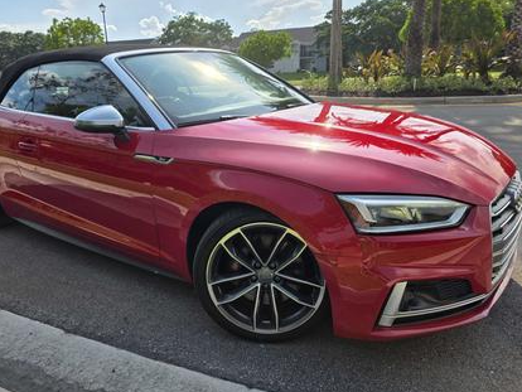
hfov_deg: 63.3
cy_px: 213
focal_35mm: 28
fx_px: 422
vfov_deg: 49.7
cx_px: 235
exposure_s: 1/6574
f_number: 1.7
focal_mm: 6.3
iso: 80
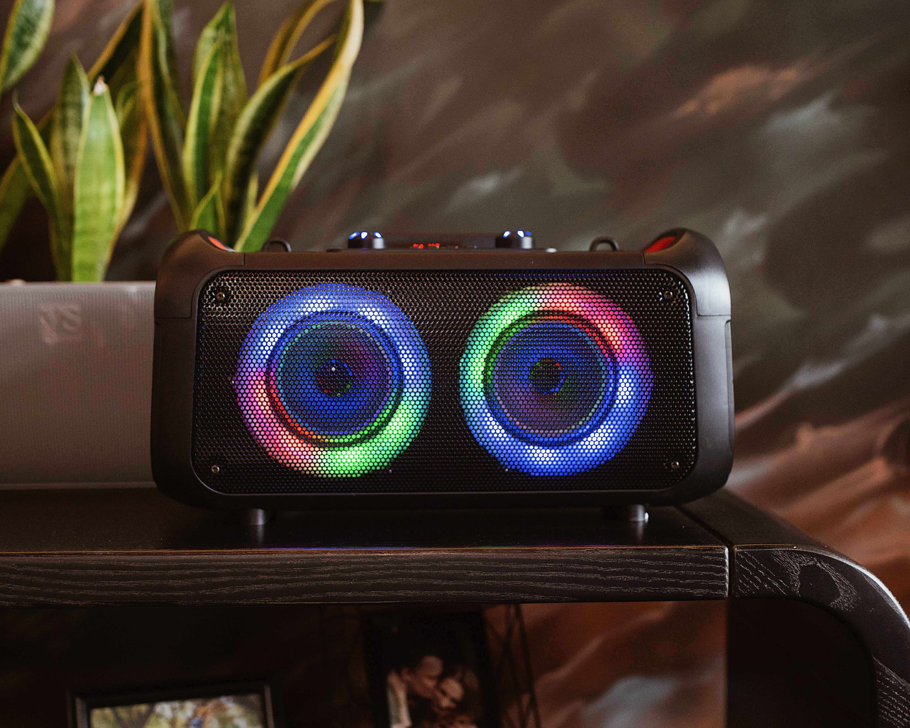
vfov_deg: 30.2
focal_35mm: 50
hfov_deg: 37.3
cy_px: 431
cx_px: 454
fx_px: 1347
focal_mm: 35
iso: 1600
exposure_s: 1/200
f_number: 2.2
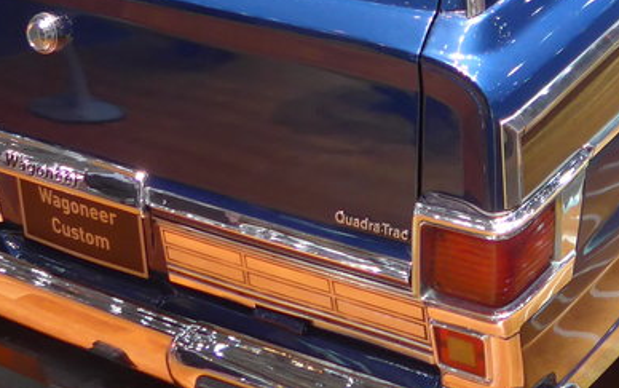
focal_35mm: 95
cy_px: -96
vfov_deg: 13.4
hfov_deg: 21.8
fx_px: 1604
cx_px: 388
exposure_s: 1/60
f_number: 2
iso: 250
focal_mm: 6
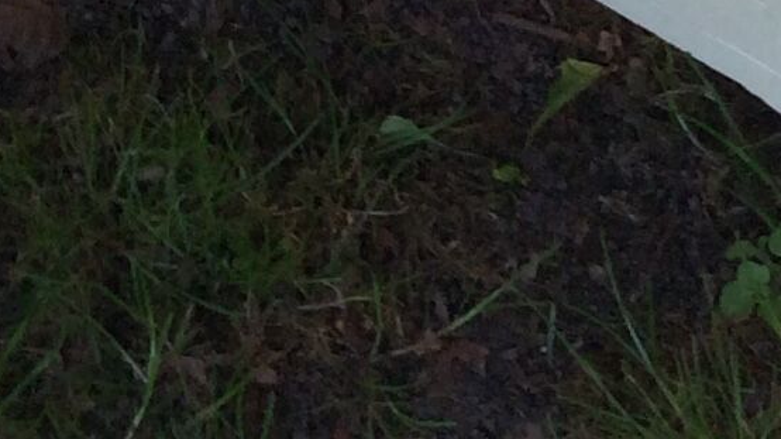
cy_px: -587
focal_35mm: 163
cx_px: 420
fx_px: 3374
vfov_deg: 7.0
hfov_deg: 13.2
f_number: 2.4
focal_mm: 3.3
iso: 32
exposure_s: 1/192
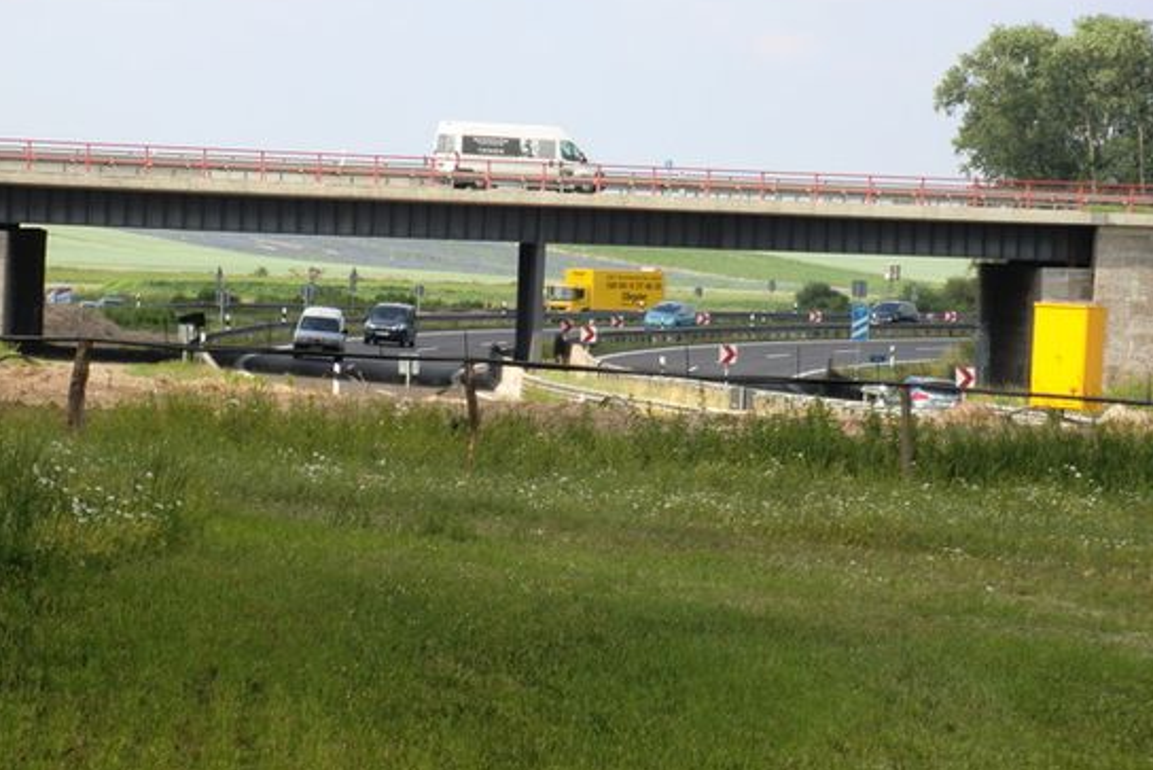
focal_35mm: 199
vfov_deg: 6.9
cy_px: 393
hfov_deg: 10.3
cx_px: 538
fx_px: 6375
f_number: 4.8
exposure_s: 1/200
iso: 64
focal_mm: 30.1
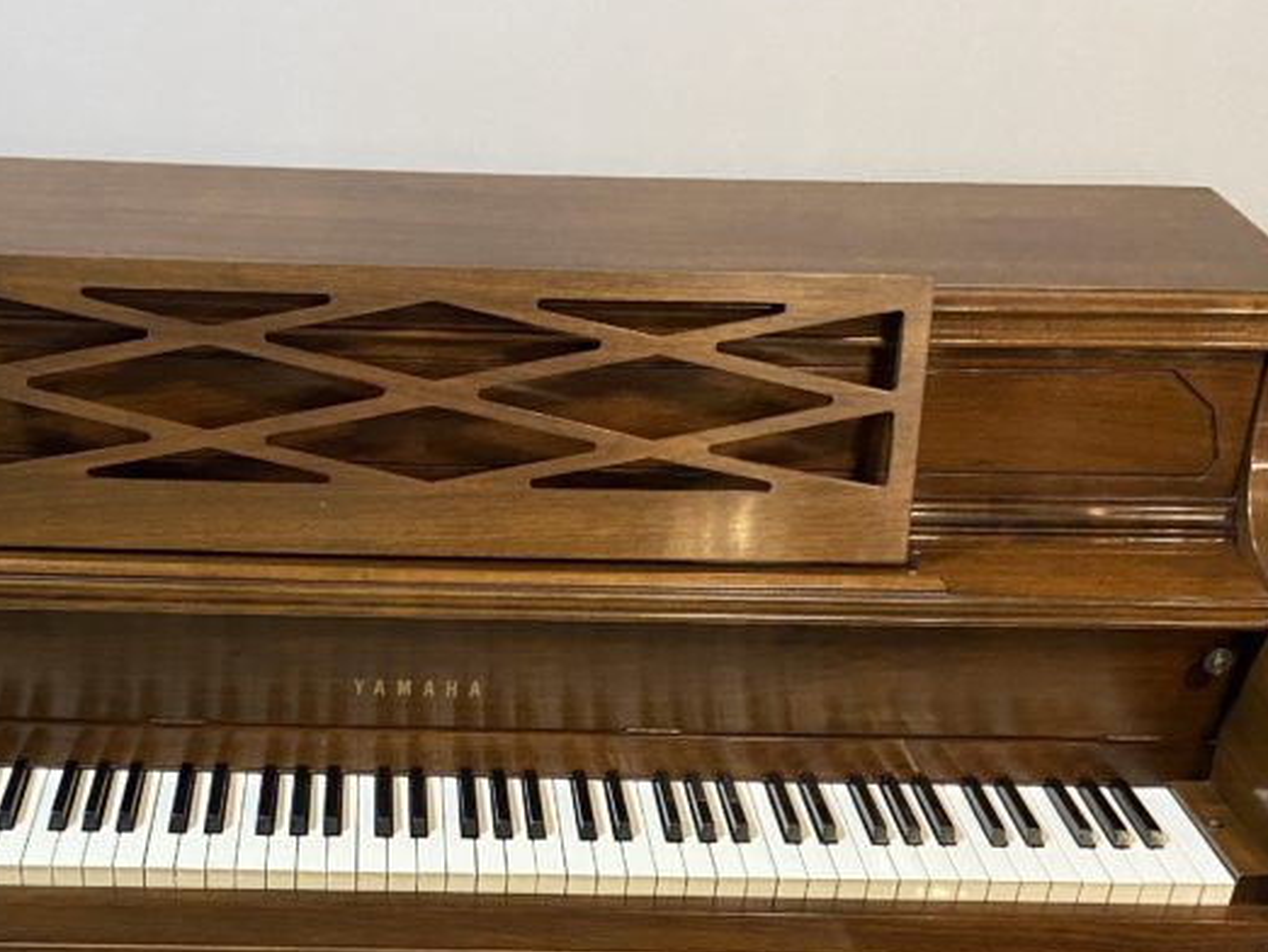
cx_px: 415
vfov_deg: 27.4
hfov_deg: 37.1
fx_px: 1869
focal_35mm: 51
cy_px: 886
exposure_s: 1/60
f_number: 1.8
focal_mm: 4.25
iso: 500
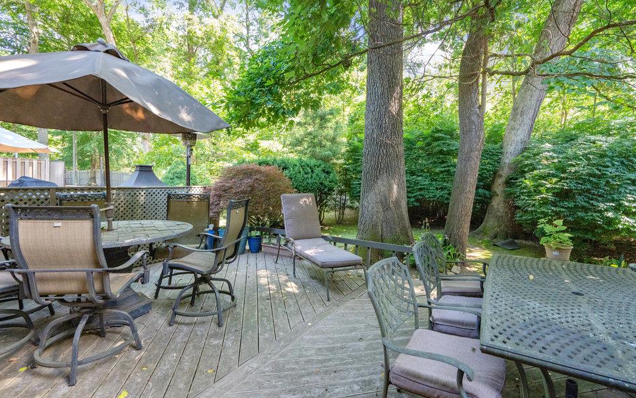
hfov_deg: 94.3
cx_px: 325
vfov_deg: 68.0
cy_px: 190
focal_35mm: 17
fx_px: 295
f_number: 7.1
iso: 6400
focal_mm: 16
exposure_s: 1/250
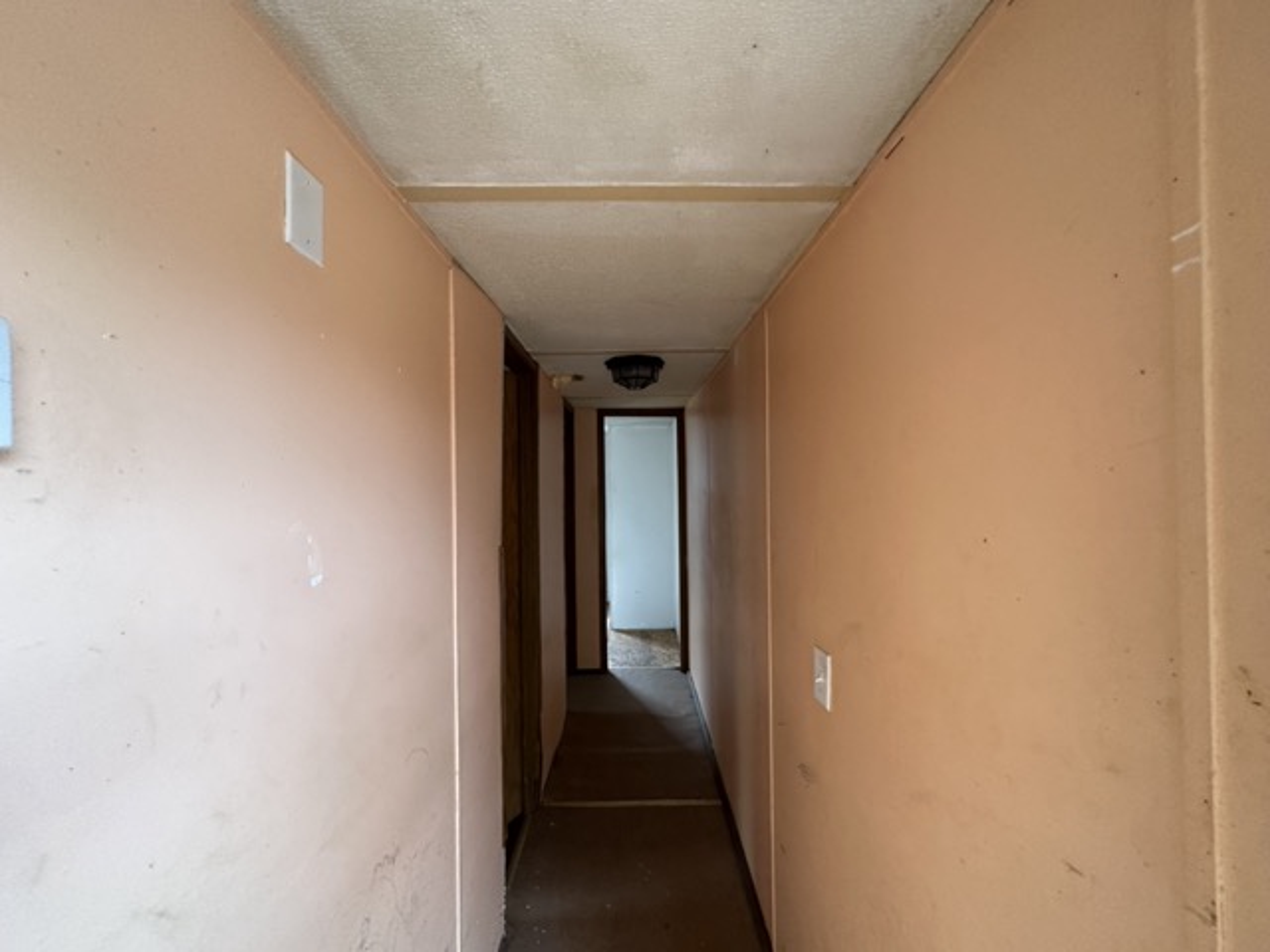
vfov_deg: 85.7
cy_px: 476
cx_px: 635
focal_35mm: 14
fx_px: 514
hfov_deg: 102.1
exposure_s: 1/77
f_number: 2.2
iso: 400
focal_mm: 2.22
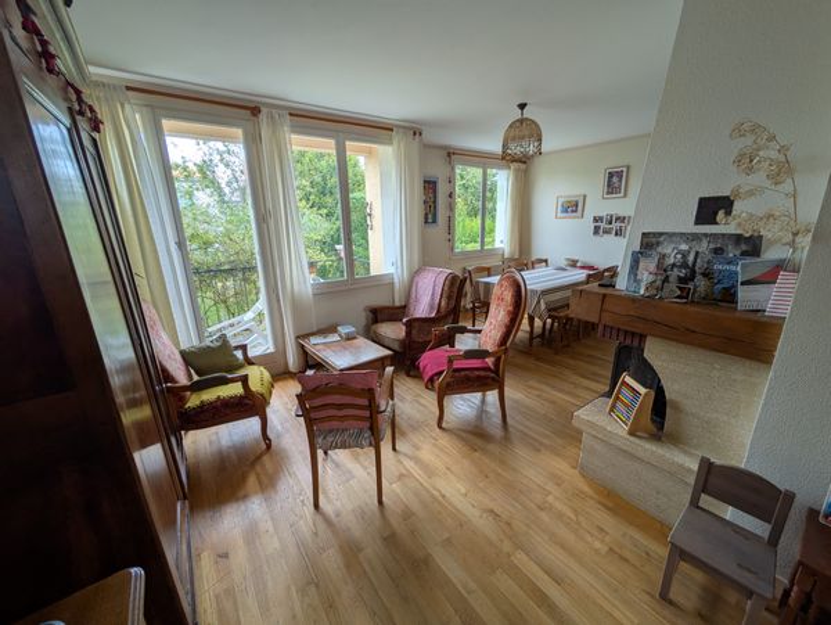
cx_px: 416
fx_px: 336
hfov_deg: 102.0
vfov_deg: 85.8
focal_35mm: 14
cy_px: 312
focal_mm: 1.83
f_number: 2.2
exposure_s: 1/185
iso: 39
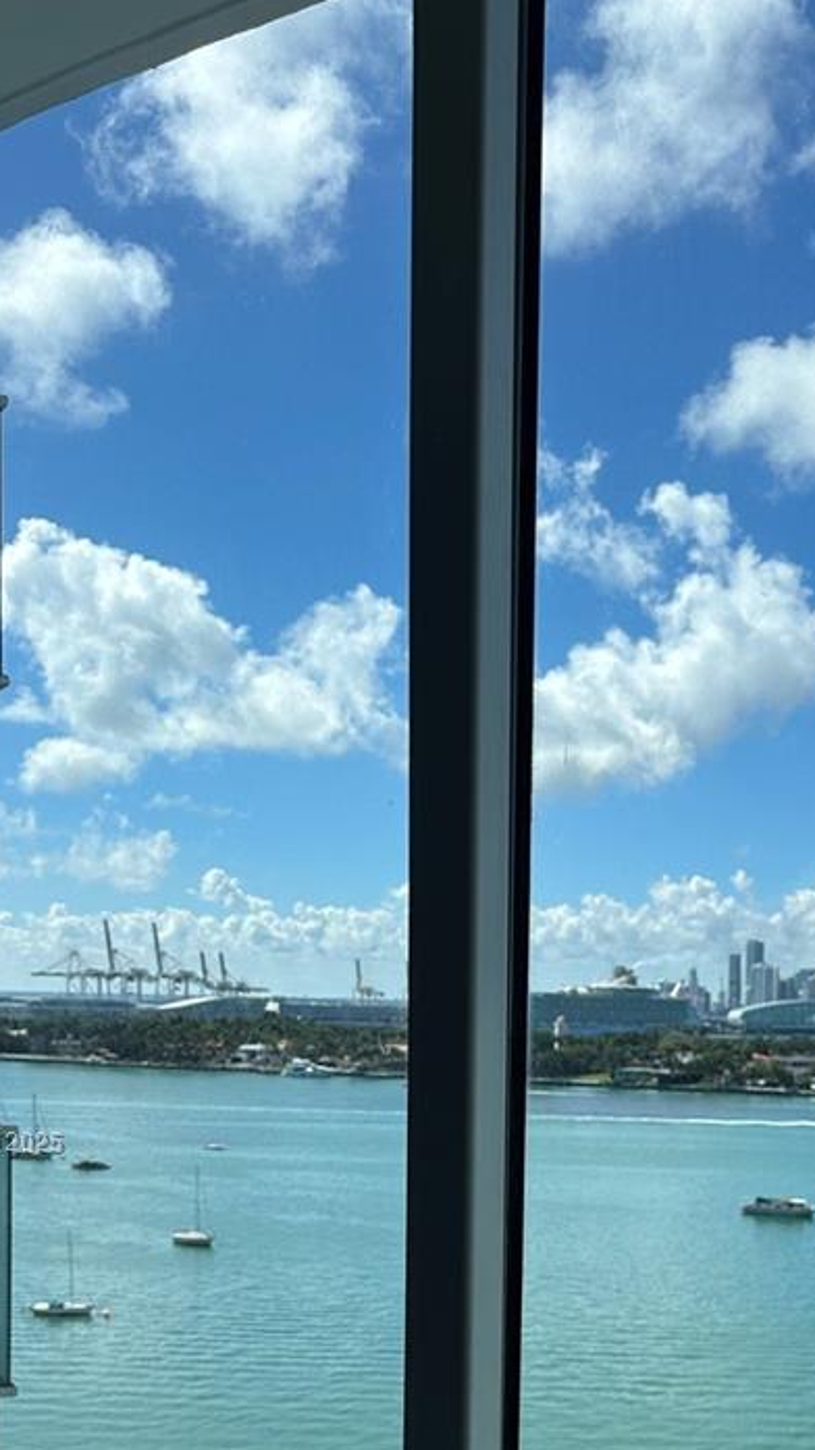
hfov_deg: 26.2
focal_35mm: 45
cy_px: 1144
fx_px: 1729
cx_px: 617
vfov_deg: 43.5
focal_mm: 6.86
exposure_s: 1/5848
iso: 80
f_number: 1.78
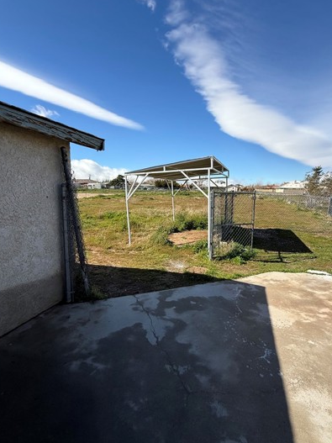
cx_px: 176
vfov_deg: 91.0
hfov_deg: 74.6
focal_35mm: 17
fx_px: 217
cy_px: 220
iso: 50
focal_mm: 2.22
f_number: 2.2
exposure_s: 1/2237
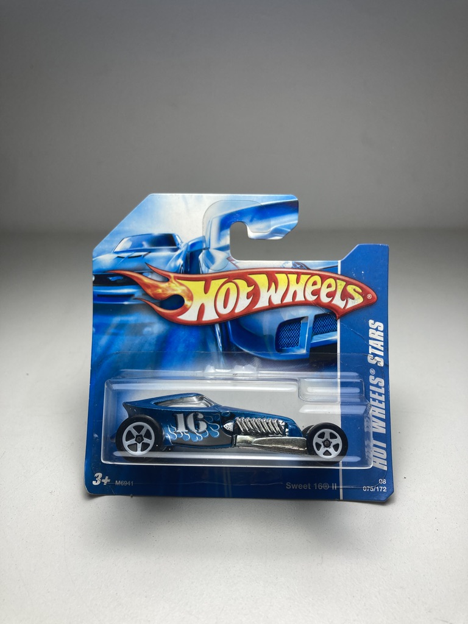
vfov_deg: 63.4
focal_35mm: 28
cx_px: 234
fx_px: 505
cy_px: 312
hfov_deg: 49.7
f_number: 1.8
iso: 32
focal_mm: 3.99
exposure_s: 1/120
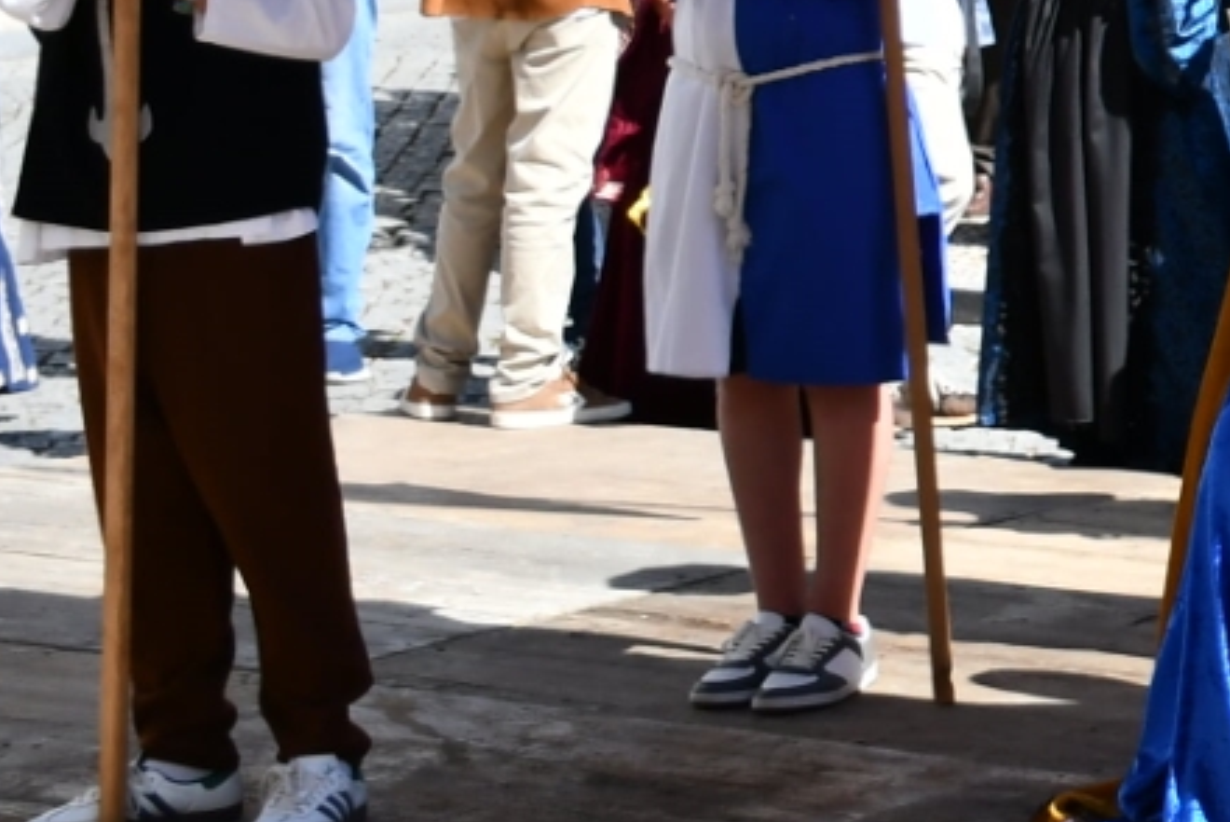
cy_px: -491
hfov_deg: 11.8
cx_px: 2419
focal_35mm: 157
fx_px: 5368
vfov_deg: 8.5
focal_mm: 24
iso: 200
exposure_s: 1/1250
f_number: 3.8
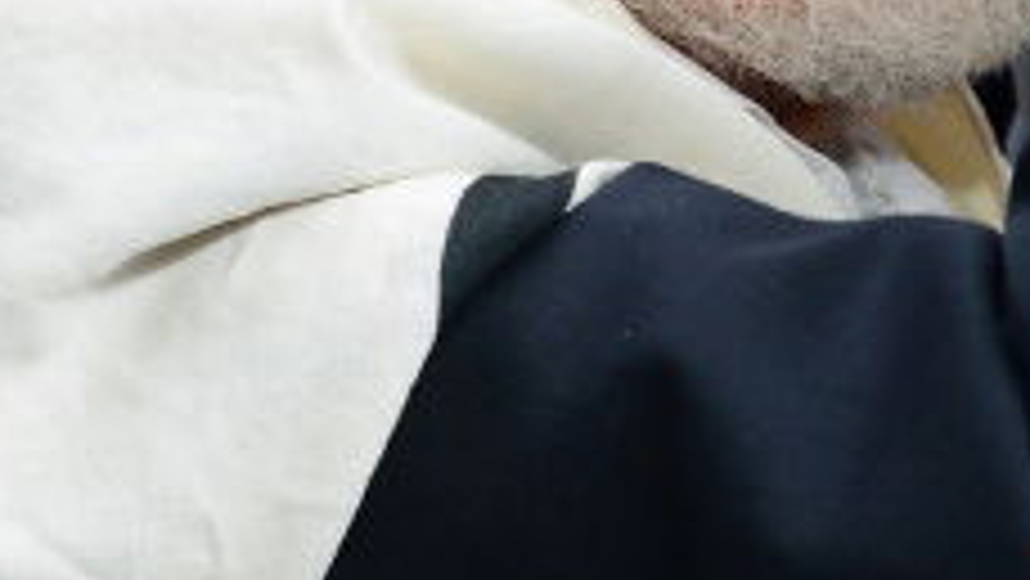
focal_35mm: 206
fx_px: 5628
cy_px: -209
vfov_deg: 5.9
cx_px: 1093
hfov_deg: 10.3
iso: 1600
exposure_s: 1/100
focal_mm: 44
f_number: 6.3
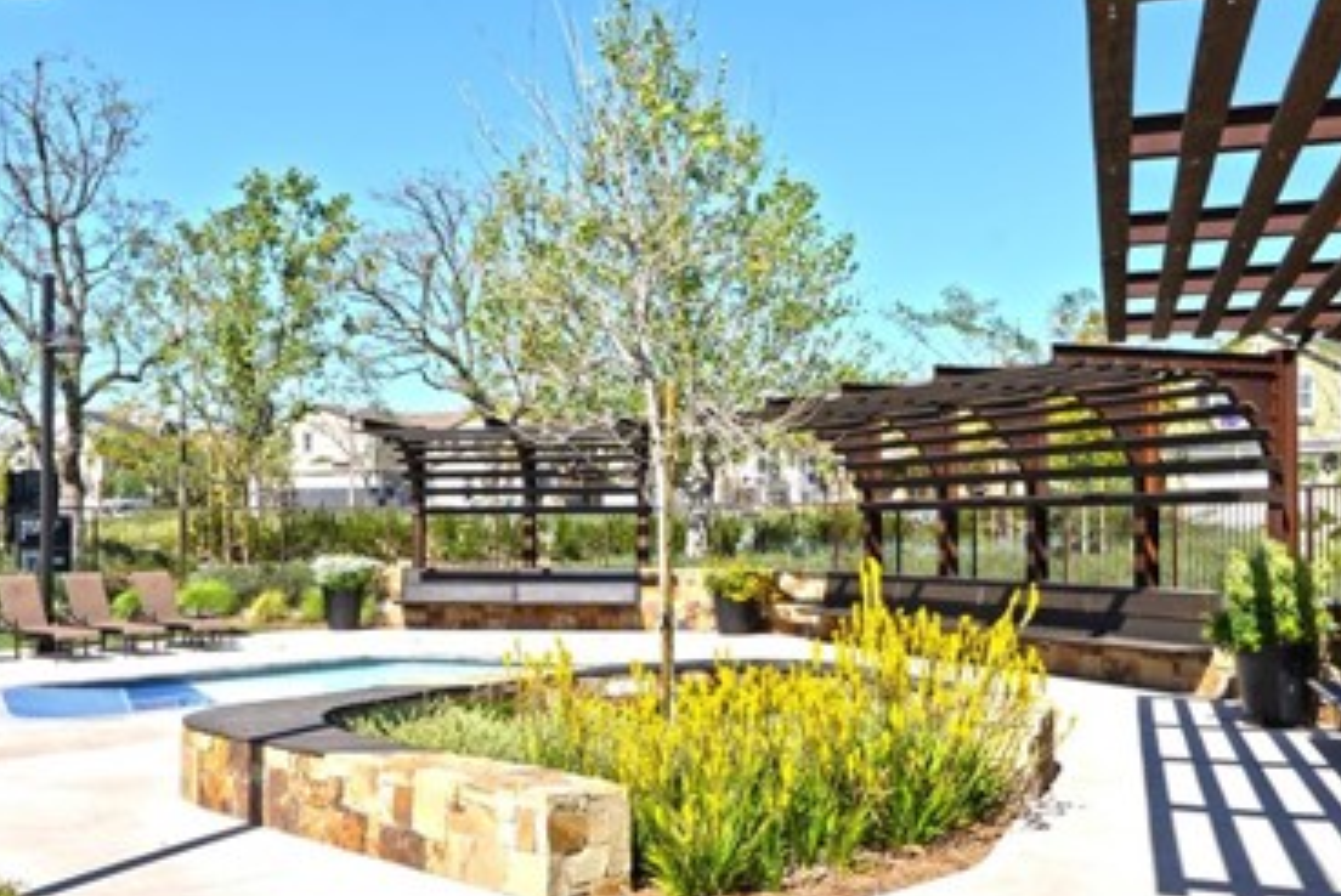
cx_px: 619
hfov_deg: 48.4
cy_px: 504
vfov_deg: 33.4
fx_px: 1491
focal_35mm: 40
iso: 100
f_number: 8
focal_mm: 23
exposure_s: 1/250
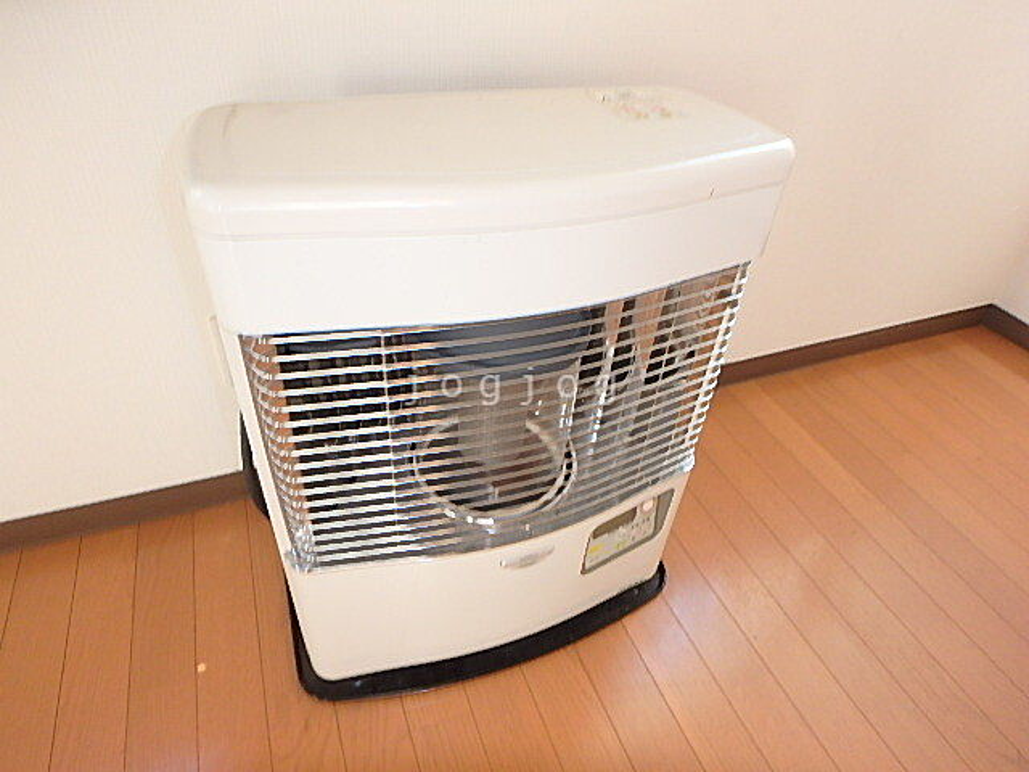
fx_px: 624
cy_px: 386
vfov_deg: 63.4
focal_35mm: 21
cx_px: 514
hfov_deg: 79.0
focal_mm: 3.7
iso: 200
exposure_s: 1/30
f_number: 3.5
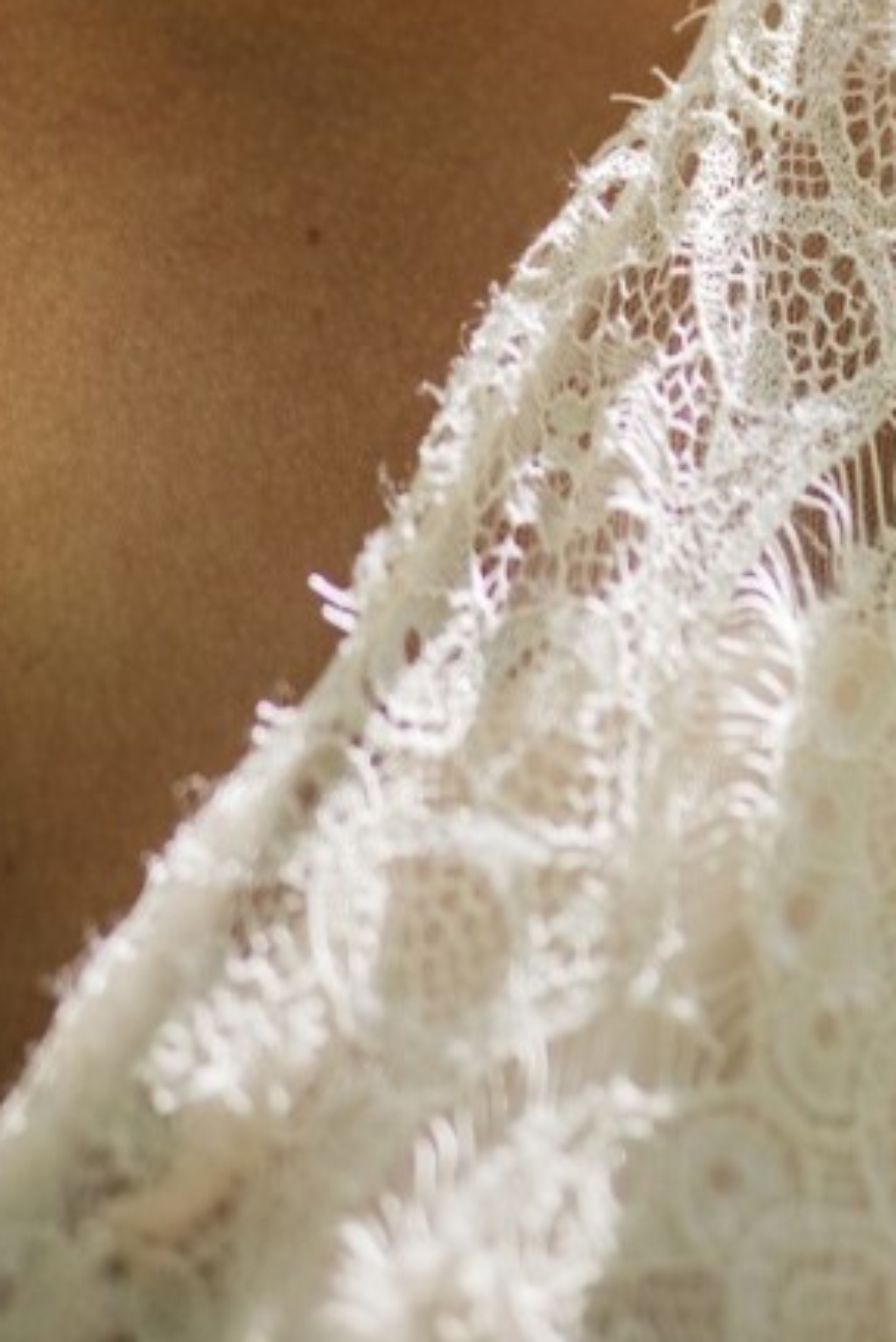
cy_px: -93
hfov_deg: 3.5
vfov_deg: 5.3
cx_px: 628
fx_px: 14461
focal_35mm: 388
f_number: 3.2
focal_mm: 155
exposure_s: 1/2500
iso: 800
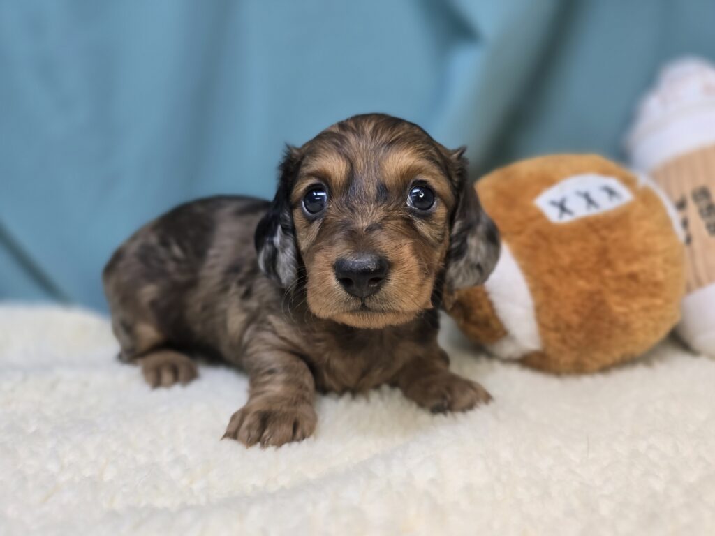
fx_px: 475
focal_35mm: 23
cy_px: 268
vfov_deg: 58.9
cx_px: 358
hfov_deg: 73.9
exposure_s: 1/120
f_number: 1.7
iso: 64
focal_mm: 6.3
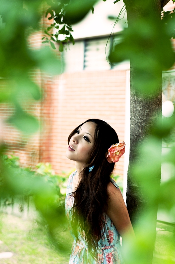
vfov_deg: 27.0
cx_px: 88
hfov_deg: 18.1
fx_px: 548
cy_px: 132
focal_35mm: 75
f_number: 2.8
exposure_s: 1/320
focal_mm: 50
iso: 160
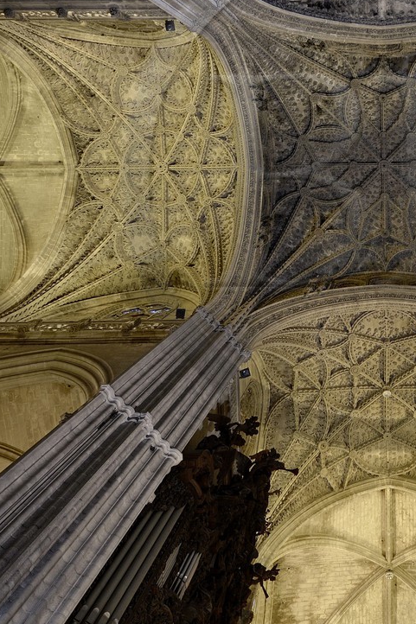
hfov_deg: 38.9
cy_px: 181
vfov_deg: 58.1
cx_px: 387
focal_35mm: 31
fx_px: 538
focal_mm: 14
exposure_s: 1/25
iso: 800
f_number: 5
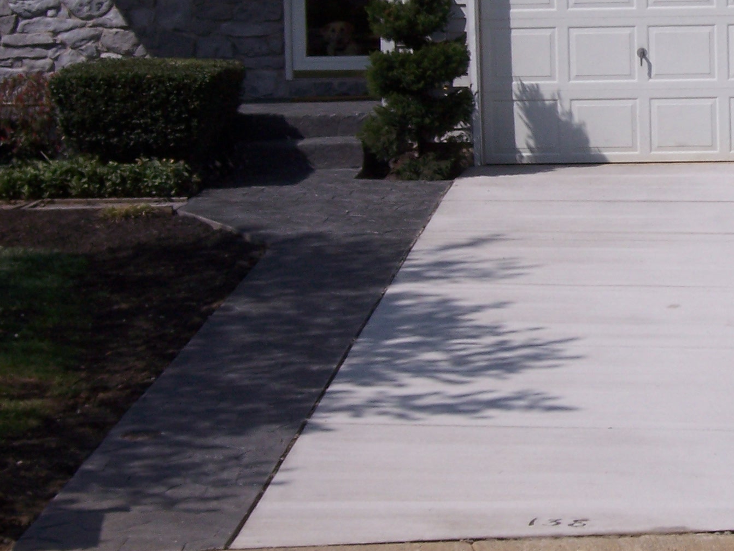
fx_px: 2968
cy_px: 204
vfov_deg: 10.6
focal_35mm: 140
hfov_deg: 13.9
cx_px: 678
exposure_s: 1/750
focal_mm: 12.1
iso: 80
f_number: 5.6
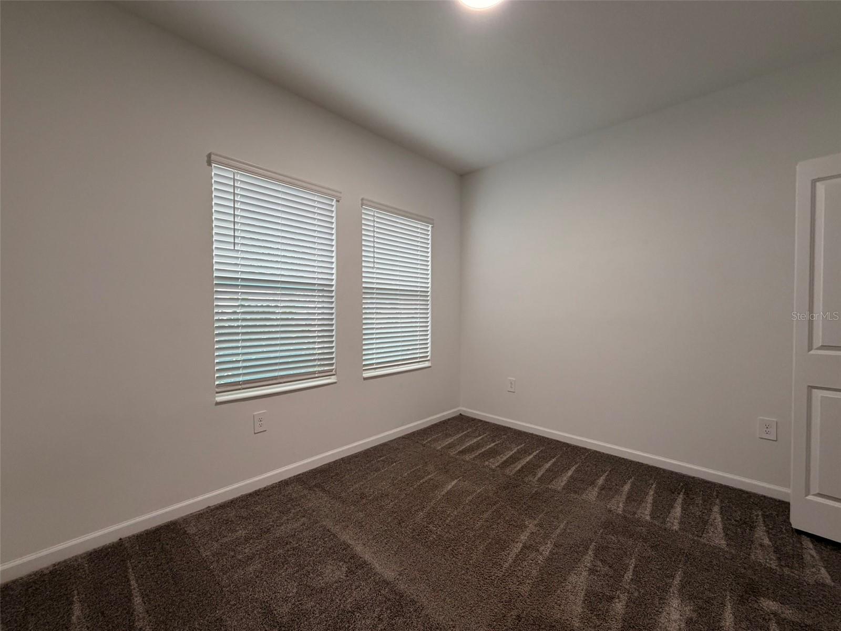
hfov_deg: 102.1
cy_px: 316
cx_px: 420
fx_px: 340
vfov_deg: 85.7
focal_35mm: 14
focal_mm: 2.22
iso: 250
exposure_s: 1/120
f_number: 2.2
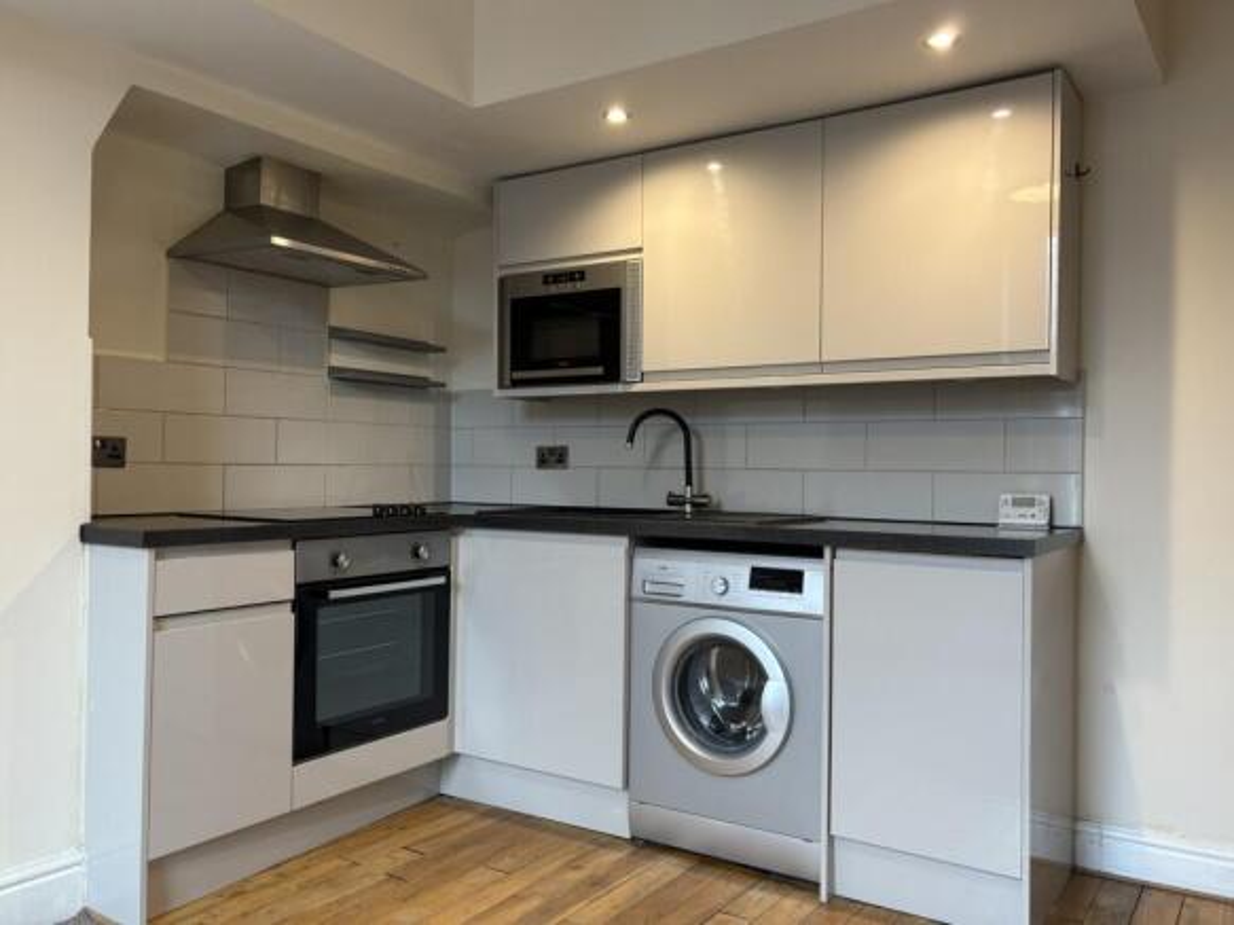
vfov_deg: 53.0
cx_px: 617
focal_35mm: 26
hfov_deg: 67.3
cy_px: 462
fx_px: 927
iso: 100
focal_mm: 5.96
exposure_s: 1/50
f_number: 1.6
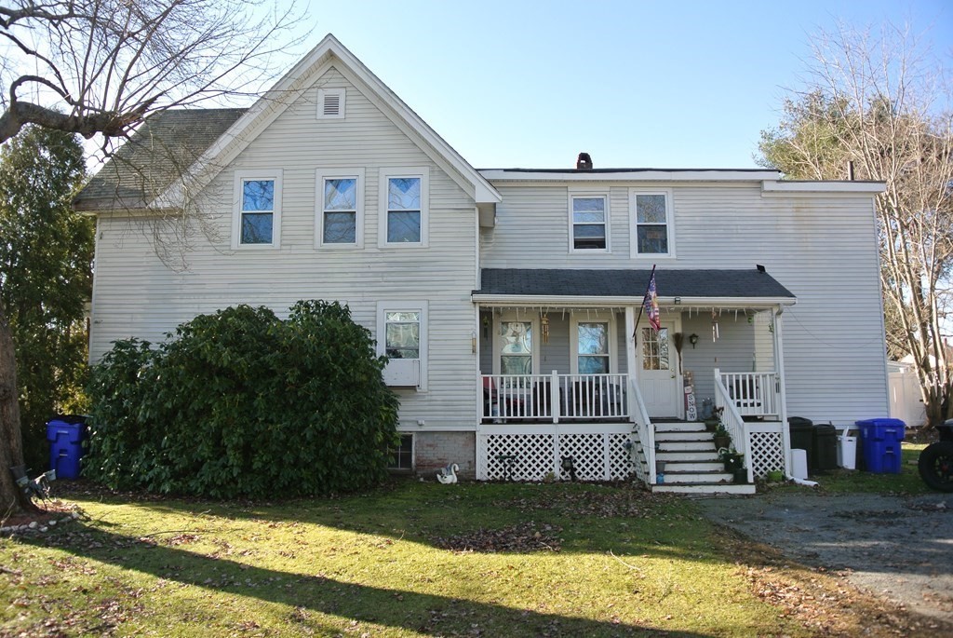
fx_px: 715
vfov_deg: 48.0
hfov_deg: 67.3
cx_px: 476
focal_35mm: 27
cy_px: 319
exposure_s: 1/250
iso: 100
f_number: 4
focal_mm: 10
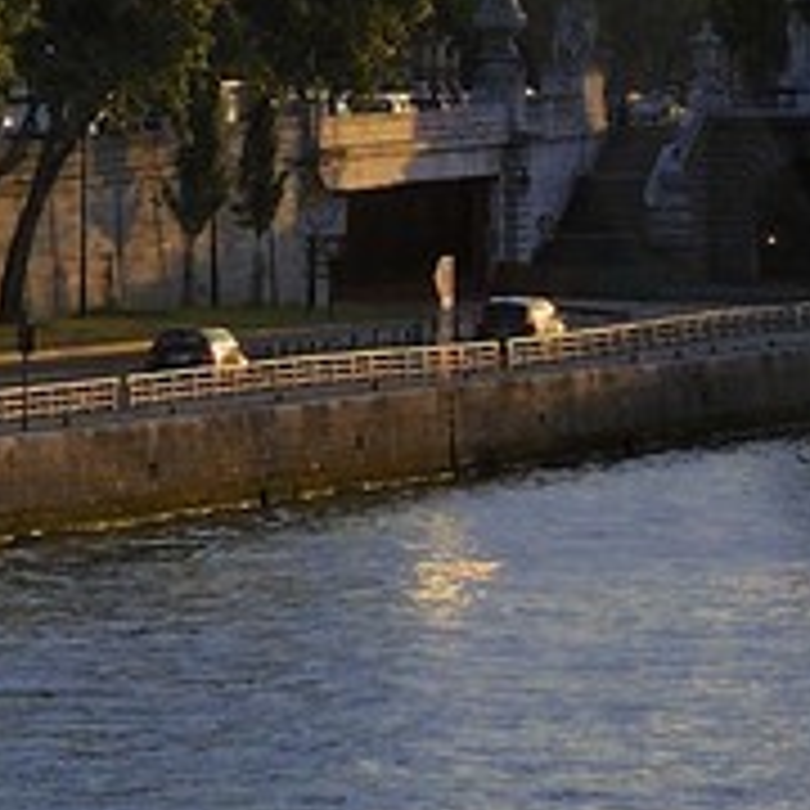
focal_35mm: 469
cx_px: 2218
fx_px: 12416
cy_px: -670
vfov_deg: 3.7
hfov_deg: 3.7
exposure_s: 1/160
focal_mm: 62
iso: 400
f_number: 11
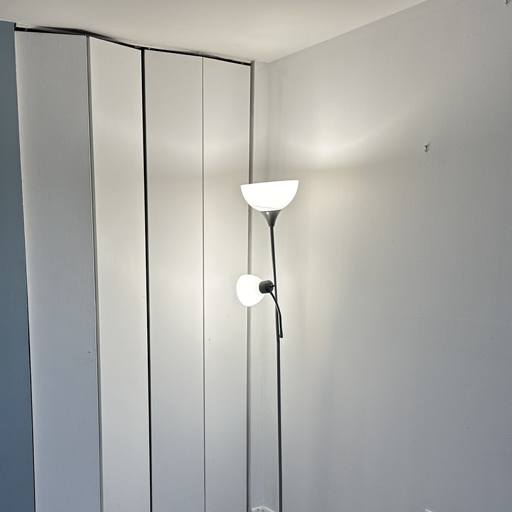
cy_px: 339
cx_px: 186
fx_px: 653
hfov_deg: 42.5
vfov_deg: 42.3
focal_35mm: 39
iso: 100
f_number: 1.78
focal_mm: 6.86
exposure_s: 1/120
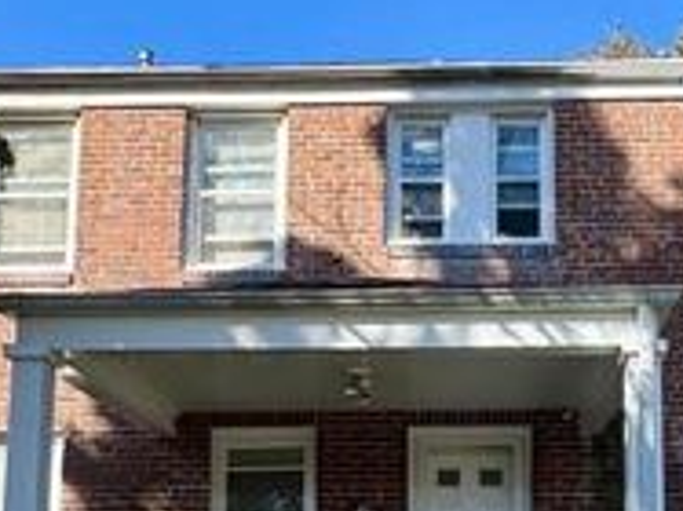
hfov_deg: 37.8
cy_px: 531
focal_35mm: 50
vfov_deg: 27.2
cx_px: 453
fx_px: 986
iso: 40
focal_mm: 2.22
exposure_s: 1/470
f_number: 2.2
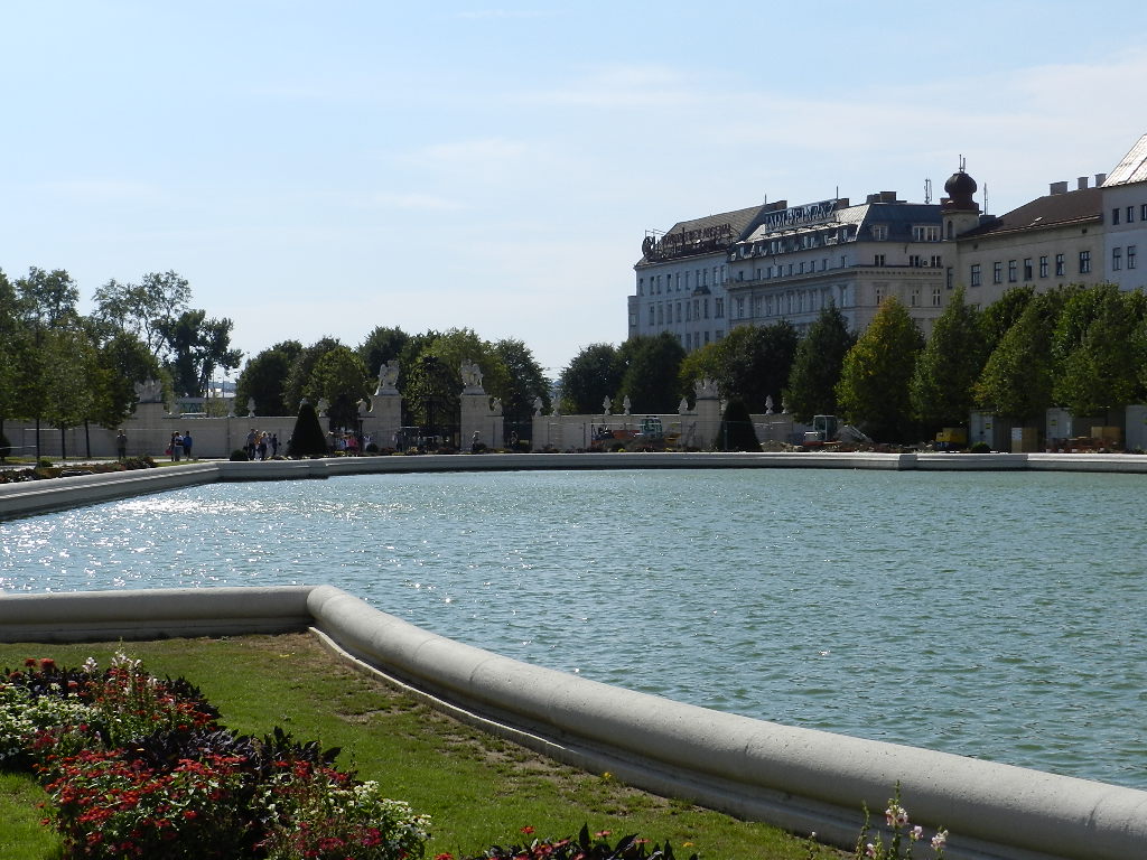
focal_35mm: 60
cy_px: 430
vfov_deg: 24.4
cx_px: 574
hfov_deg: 32.2
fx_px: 1988
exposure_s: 1/800
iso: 160
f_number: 6.3
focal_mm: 10.7
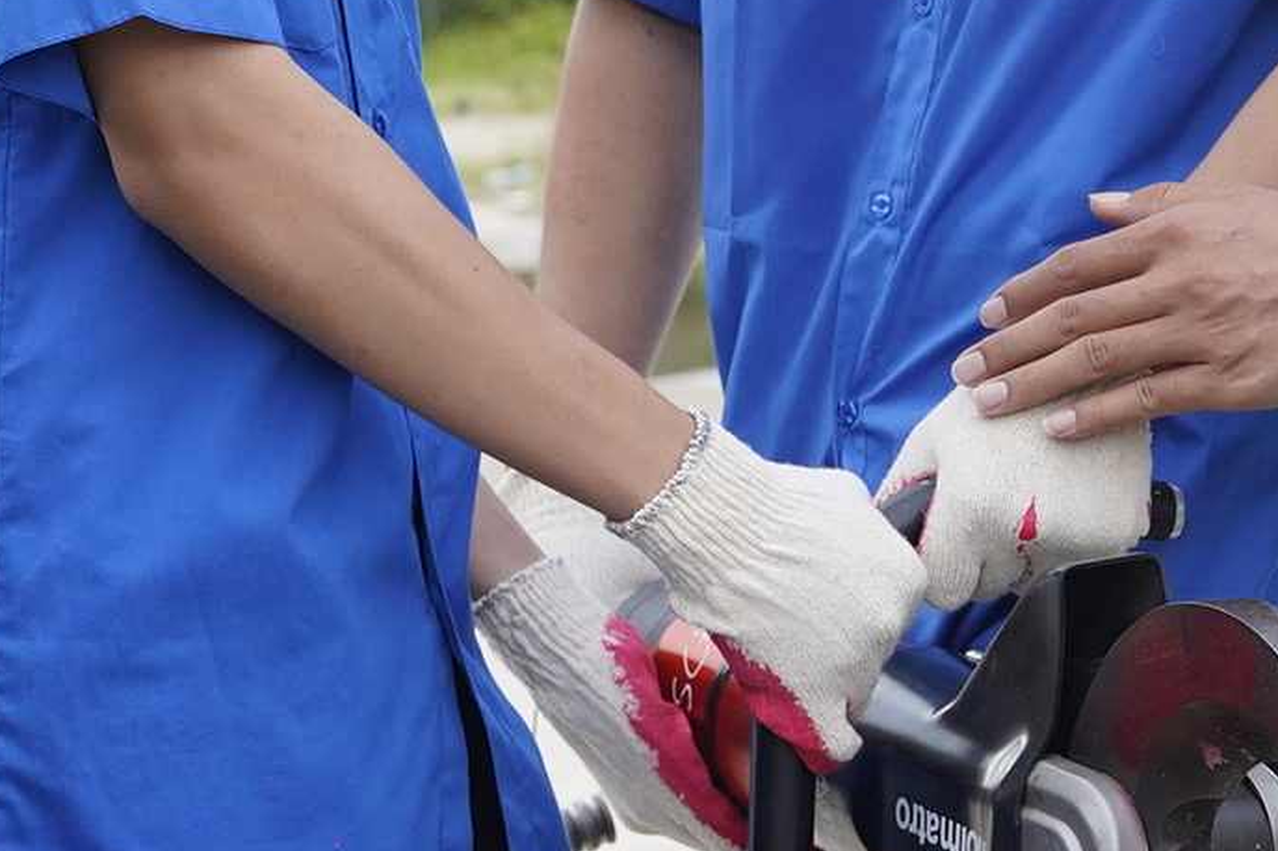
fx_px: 5429
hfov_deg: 13.3
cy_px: -368
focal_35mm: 153
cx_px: 1076
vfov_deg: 8.8
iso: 640
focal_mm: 35
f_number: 4
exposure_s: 1/1600
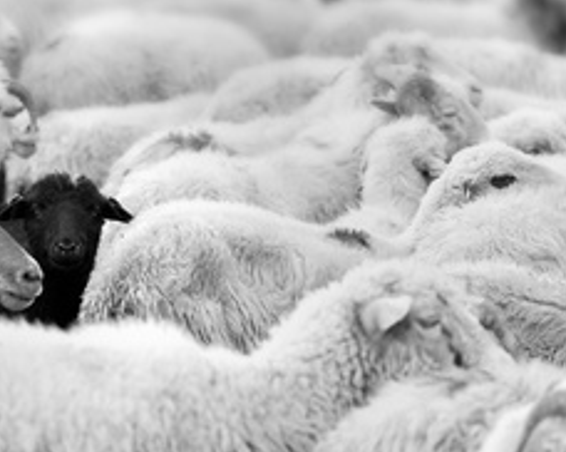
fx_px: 3950
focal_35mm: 236
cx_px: 220
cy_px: 337
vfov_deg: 6.5
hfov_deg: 8.2
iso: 640
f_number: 4
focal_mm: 135
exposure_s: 1/3200
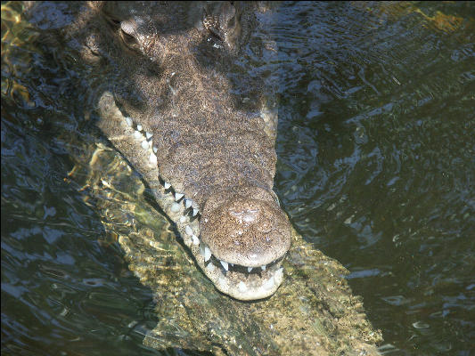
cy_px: 178
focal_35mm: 199
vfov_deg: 7.5
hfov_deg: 9.9
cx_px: 238
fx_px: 2731
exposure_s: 1/200
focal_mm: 50.48
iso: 100
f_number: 3.5
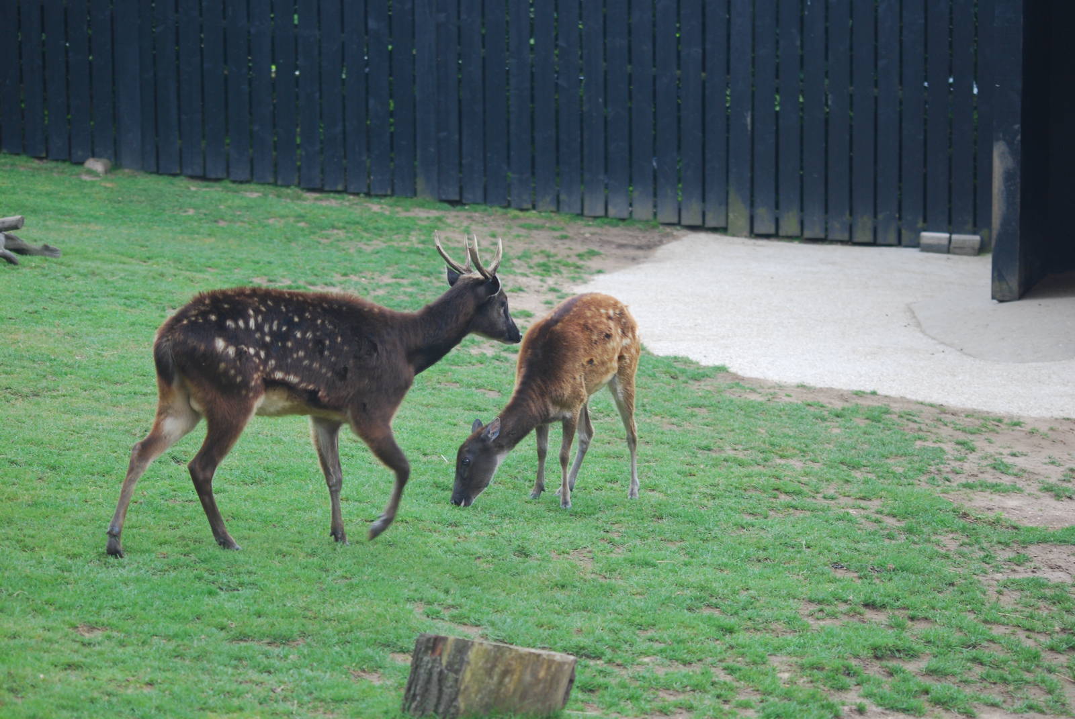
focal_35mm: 123
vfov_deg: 11.2
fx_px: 3677
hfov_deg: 16.6
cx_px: 538
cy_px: 360
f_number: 4
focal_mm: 82
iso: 250
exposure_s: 1/125
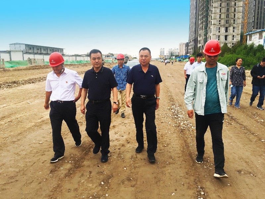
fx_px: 222
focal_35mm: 29
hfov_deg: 61.7
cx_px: 132
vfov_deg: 48.2
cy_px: 100
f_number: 2.2
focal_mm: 4.15
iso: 25
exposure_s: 1/1115
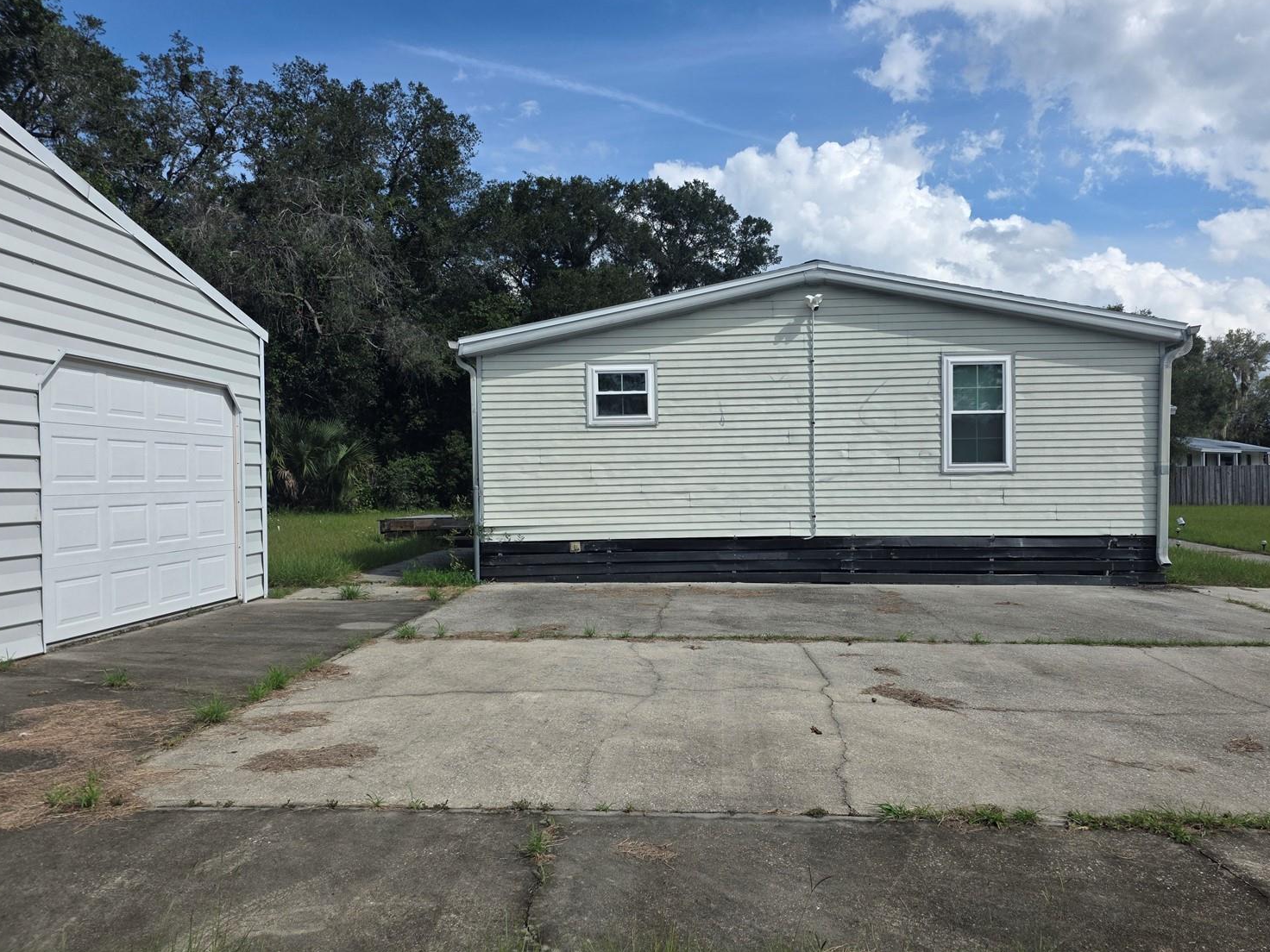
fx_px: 917
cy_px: 472
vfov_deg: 54.9
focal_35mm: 25
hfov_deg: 69.3
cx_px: 679
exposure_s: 1/7944
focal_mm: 6.25
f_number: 1.7
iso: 64
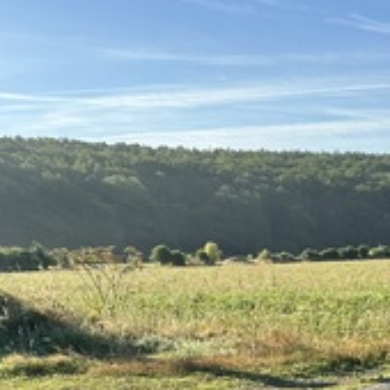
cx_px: 408
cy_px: 427
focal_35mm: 80
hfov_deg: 20.8
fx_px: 1020
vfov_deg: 20.6
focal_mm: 6.86
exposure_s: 1/2660
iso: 80
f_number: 1.78
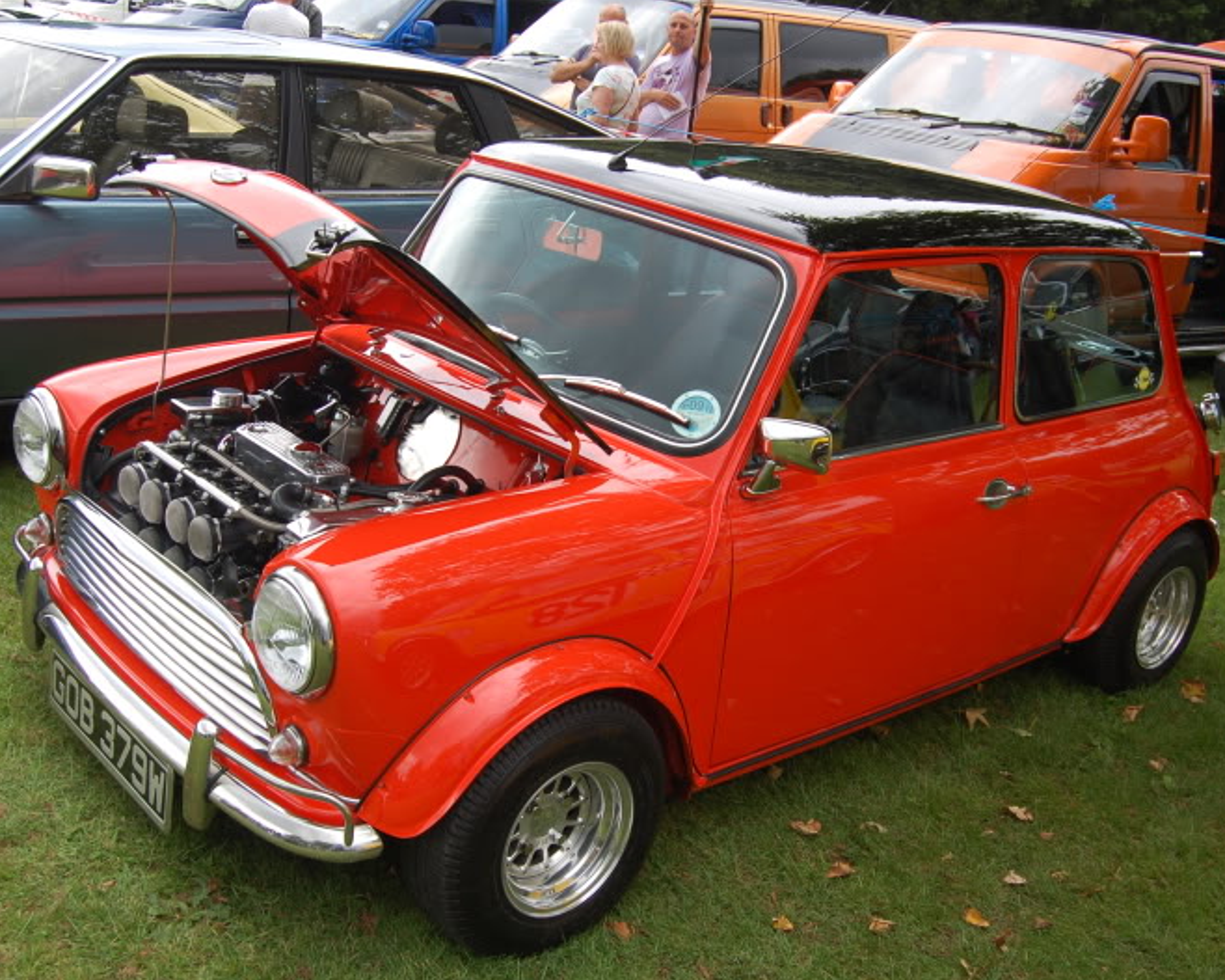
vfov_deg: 36.5
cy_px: 493
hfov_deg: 44.8
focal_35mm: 41
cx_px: 593
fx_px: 1486
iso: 200
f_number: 6.3
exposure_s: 1/160
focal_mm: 24
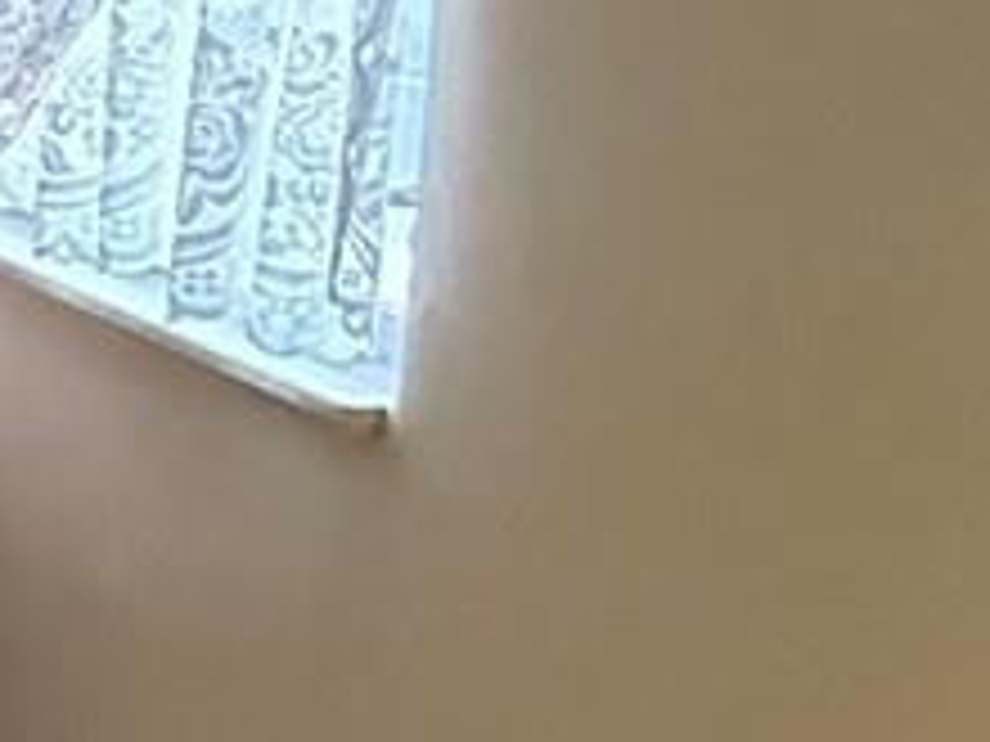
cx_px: -1881
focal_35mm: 102
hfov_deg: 11.7
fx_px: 2917
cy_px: -117
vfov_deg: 14.1
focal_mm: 2.22
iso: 500
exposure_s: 1/60
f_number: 2.2
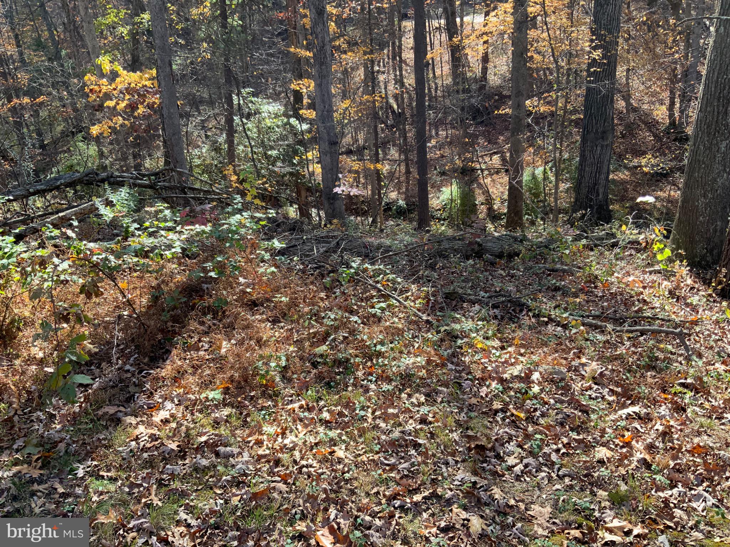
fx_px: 612
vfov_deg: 48.2
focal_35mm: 29
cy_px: 274
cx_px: 365
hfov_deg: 61.7
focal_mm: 3
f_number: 1.8
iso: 16
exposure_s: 1/201
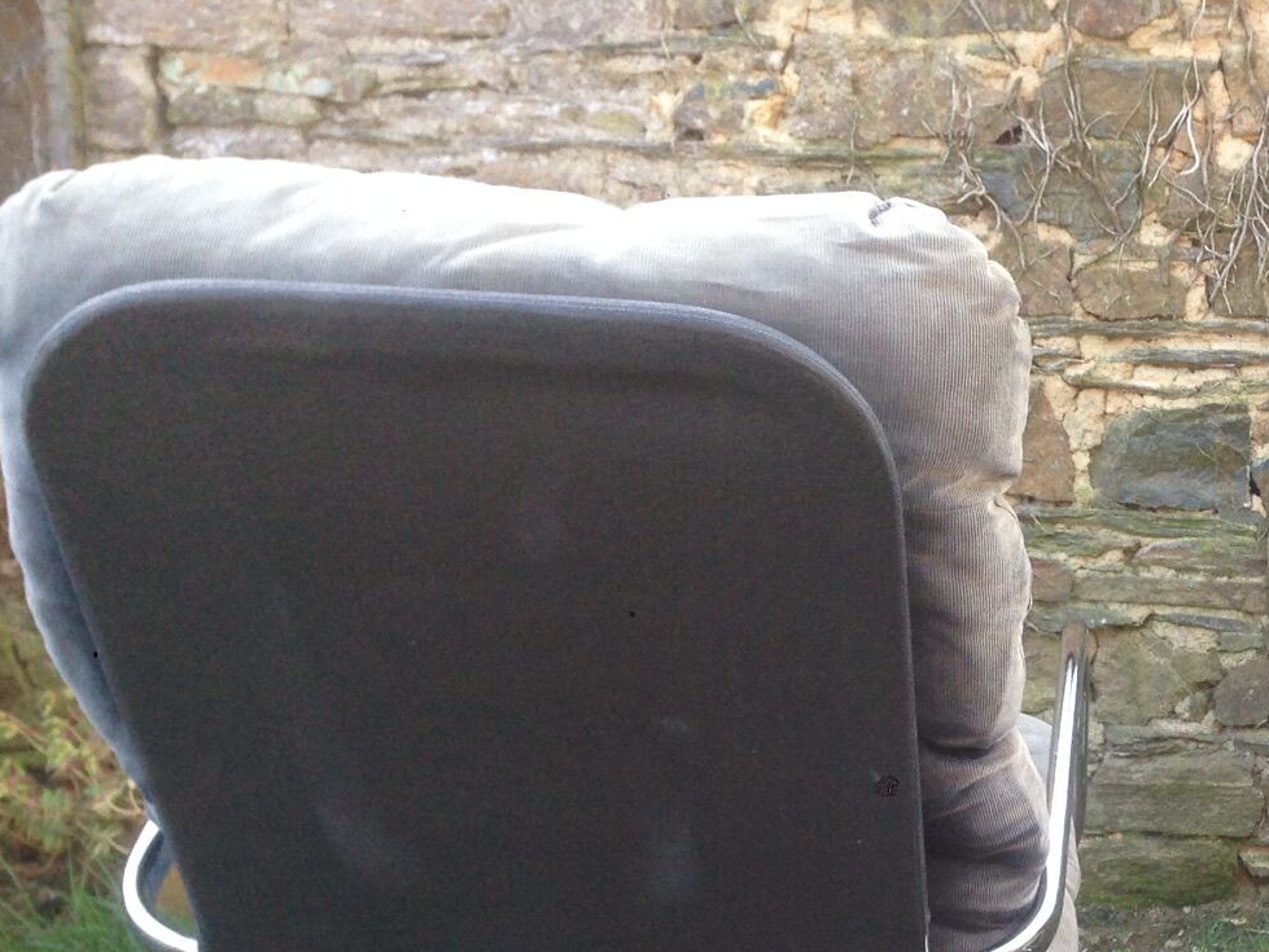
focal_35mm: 69
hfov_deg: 26.6
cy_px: 746
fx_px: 2530
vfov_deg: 21.1
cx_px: 1283
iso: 80
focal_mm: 4.12
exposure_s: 1/120
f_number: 2.4
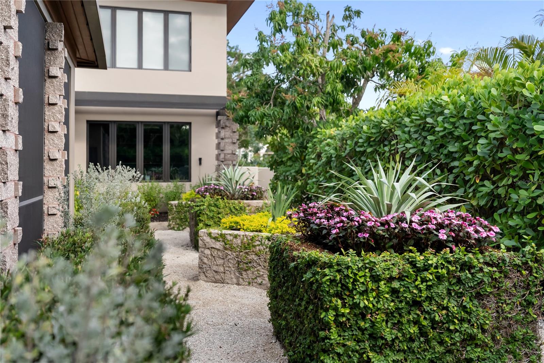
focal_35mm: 35
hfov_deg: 54.4
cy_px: 182
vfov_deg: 37.9
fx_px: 529
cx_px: 272
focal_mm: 35
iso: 200
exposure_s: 1/1600
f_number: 2.8
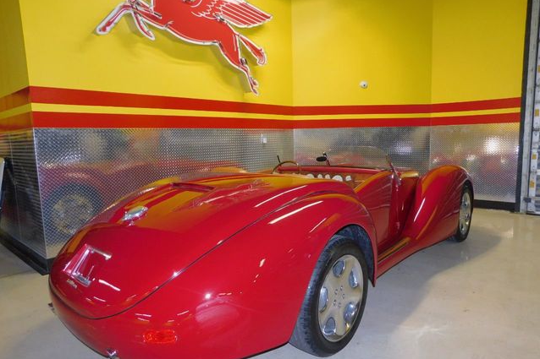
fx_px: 360
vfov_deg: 53.1
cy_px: 186
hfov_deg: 73.8
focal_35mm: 24
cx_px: 270
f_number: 3
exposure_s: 1/30
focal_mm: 4
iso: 220
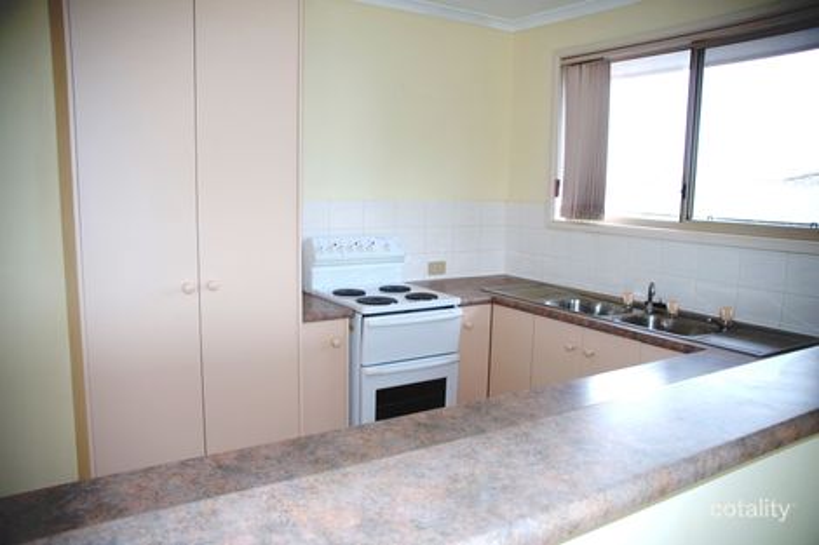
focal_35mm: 27
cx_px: 410
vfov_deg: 47.9
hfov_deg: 67.4
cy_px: 272
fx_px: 614
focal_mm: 18
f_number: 3.5
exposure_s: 1/160
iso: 400
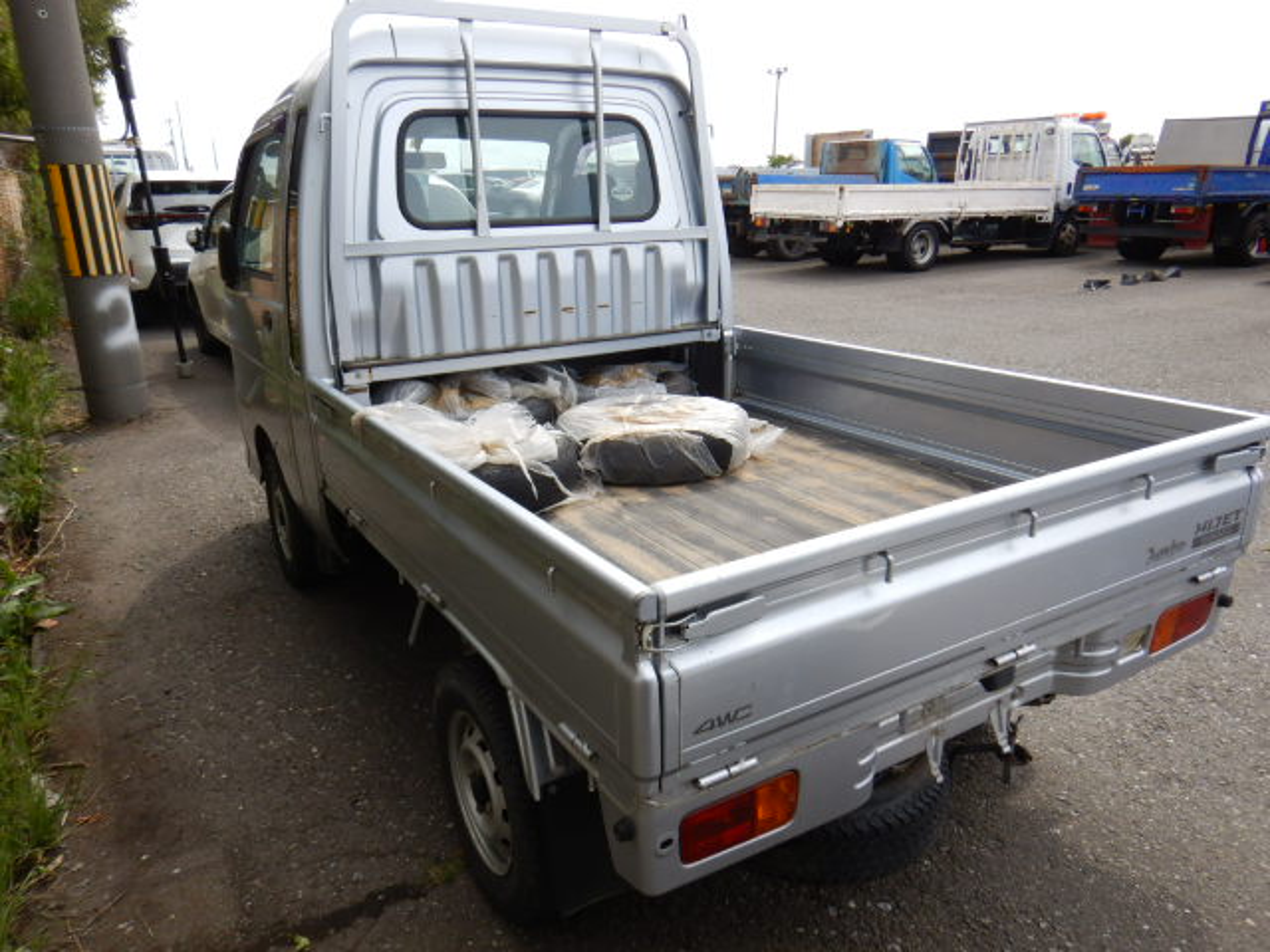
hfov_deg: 71.6
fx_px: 881
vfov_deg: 56.8
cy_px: 476
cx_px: 635
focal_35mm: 24
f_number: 2.8
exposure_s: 1/1000
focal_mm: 4.3
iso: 125
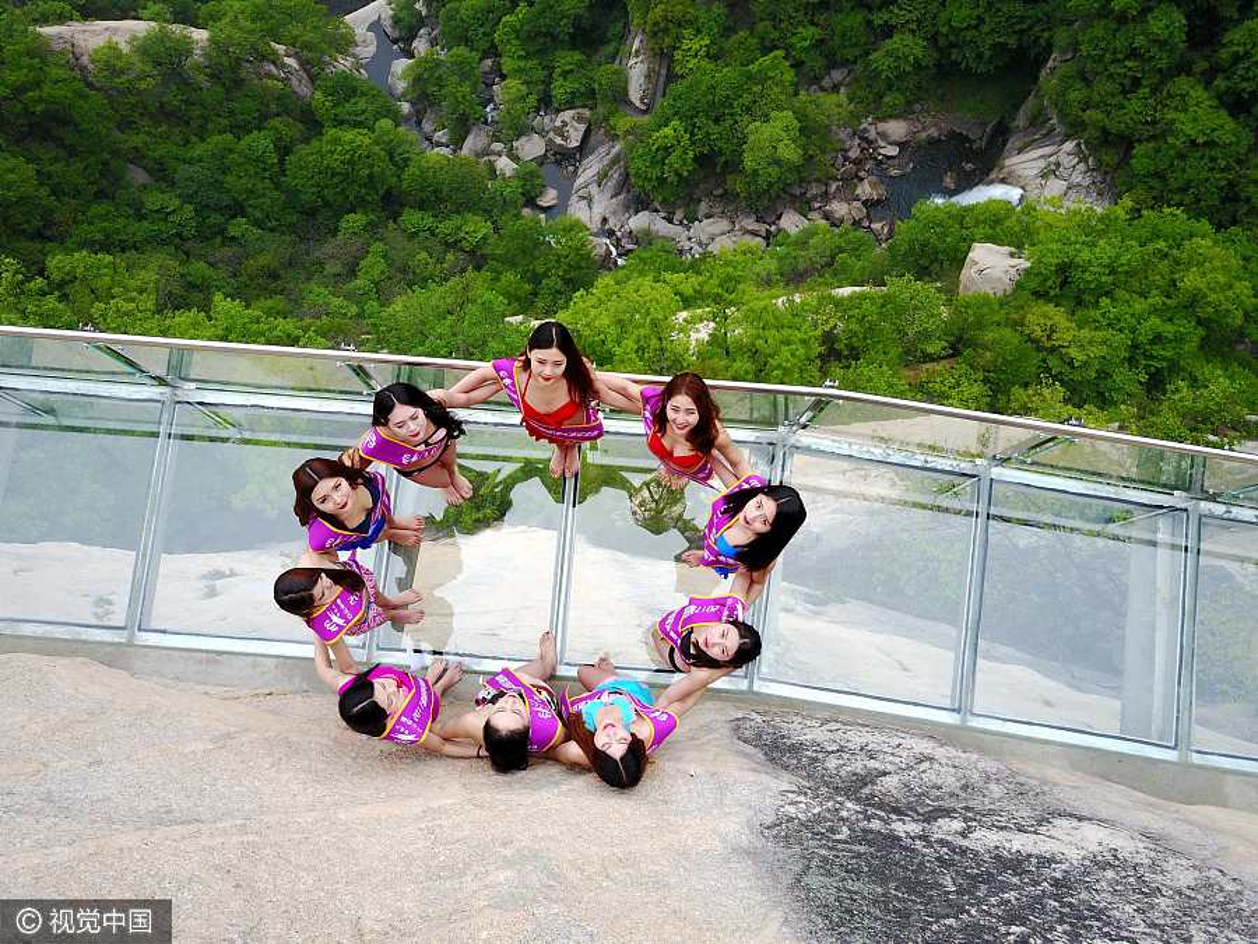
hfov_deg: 67.3
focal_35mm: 26
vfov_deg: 53.1
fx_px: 945
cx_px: 629
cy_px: 472
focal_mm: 4.7
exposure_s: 1/532
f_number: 2.2
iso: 100
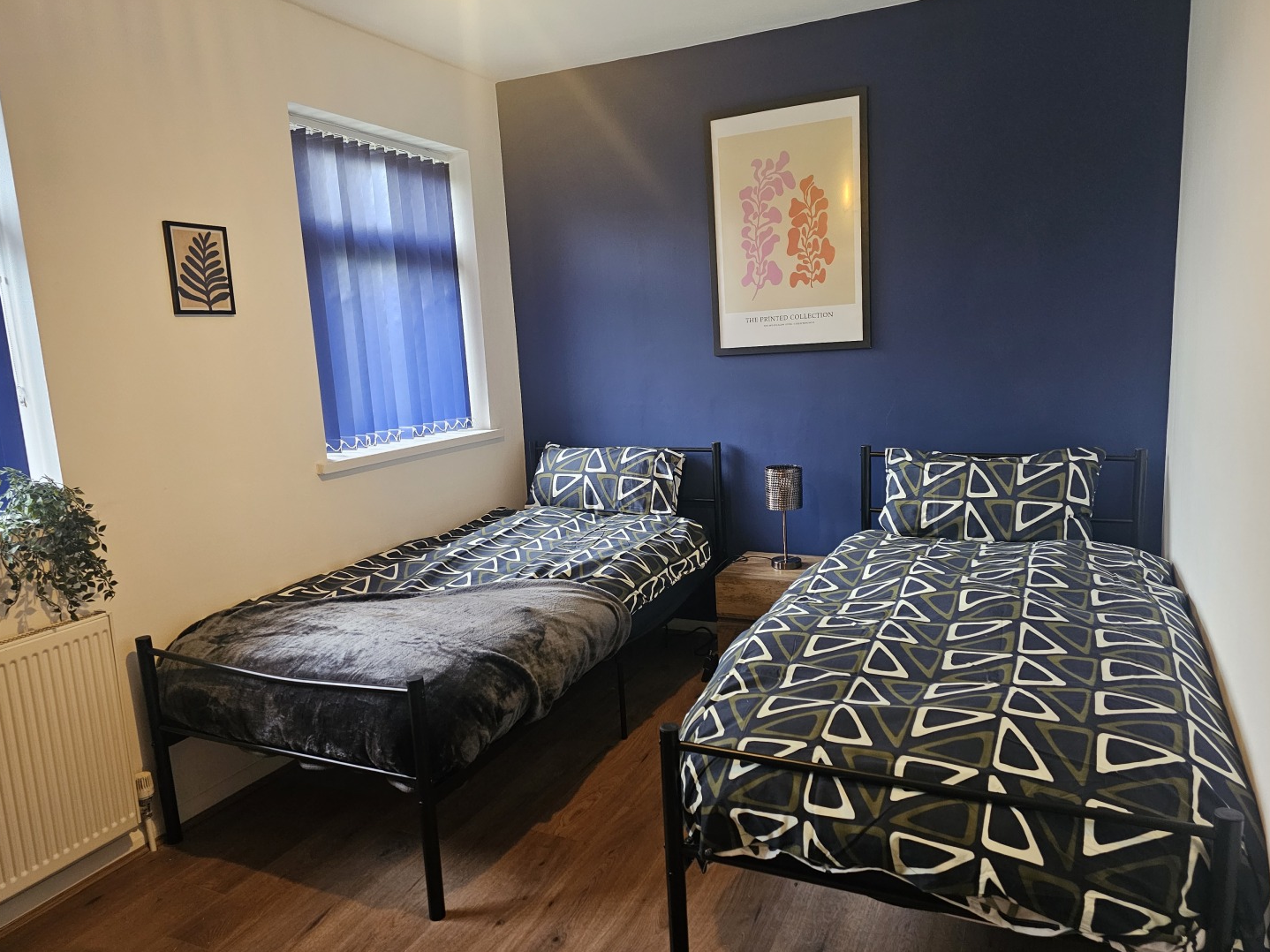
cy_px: 475
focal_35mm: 24
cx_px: 649
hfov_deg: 71.6
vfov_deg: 56.8
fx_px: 880
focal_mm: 6.3
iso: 640
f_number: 1.7
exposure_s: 1/40
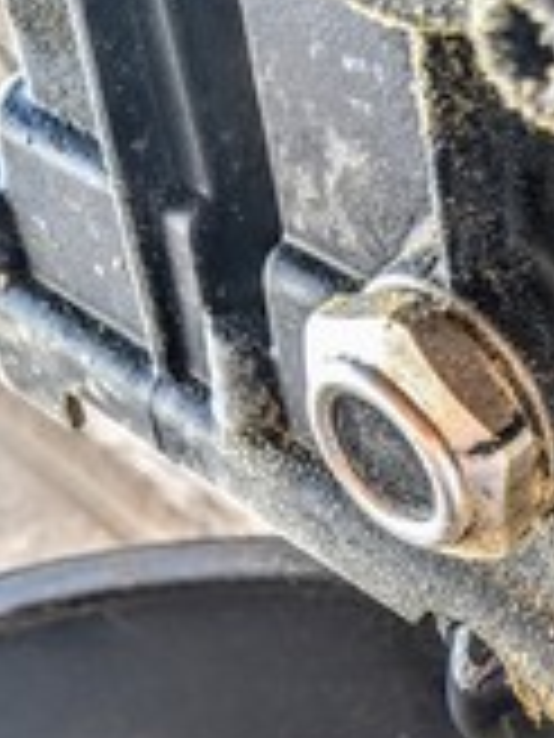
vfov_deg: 27.4
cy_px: 765
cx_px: 522
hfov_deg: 21.6
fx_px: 1408
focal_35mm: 66
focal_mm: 4.44
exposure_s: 1/68.6
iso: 73
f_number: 1.8
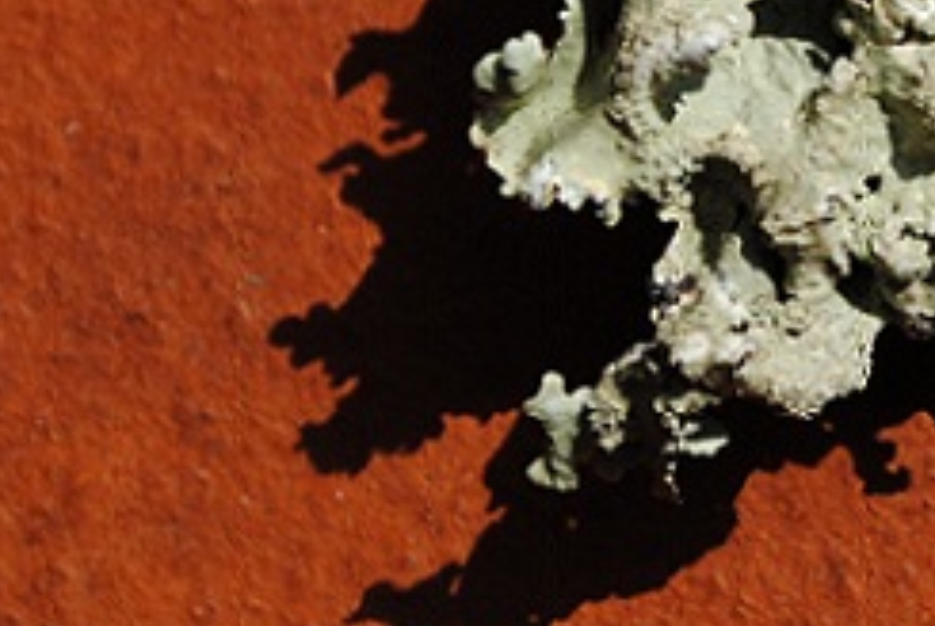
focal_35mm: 276
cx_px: 1492
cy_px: -132
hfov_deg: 7.3
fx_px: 7168
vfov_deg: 5.0
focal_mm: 55
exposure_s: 1/320
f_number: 8
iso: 100
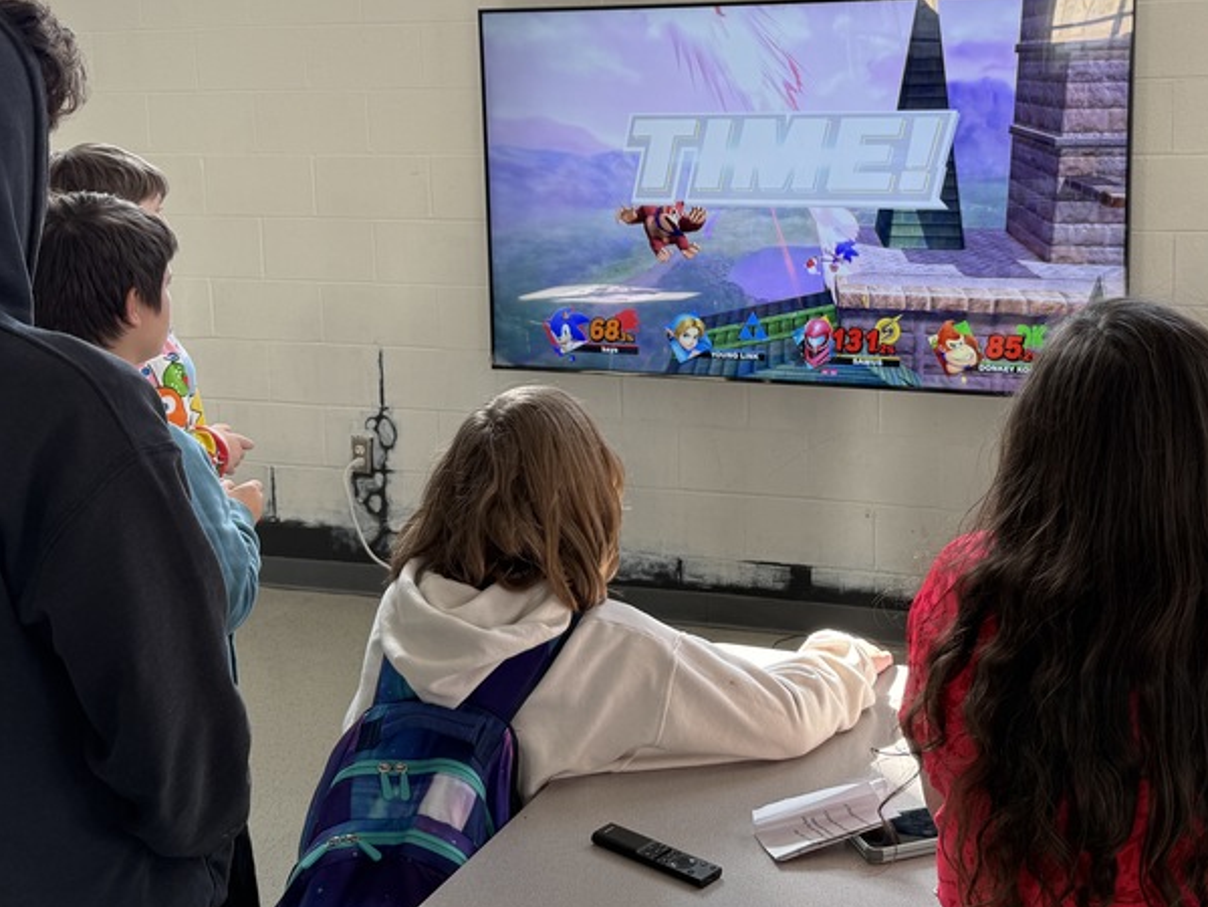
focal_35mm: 41
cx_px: 784
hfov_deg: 45.2
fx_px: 1432
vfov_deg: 34.7
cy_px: 272
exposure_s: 1/121
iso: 64
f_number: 1.78
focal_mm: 6.76
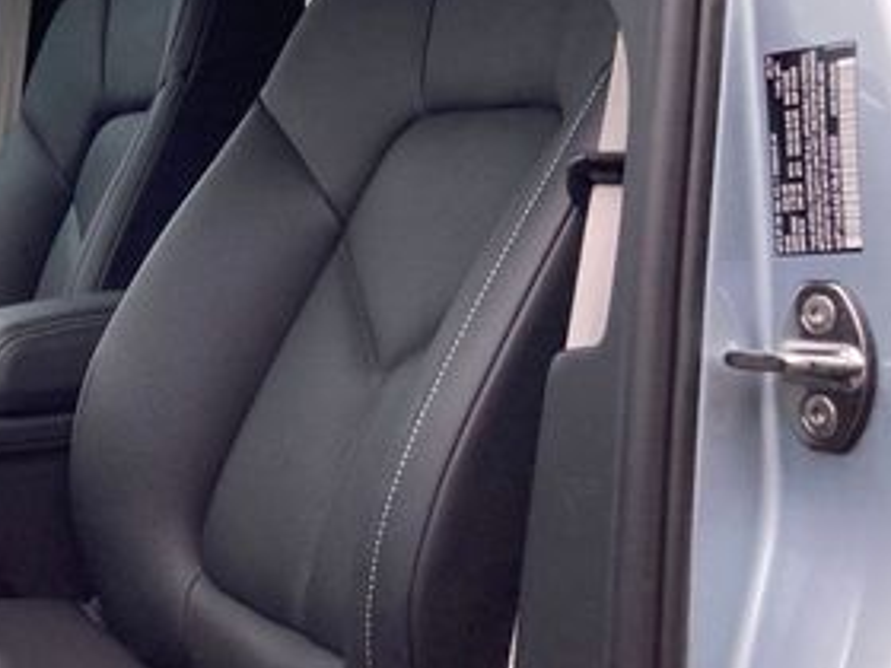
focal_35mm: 64
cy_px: 83
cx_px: -51
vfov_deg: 22.4
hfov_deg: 28.0
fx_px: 1647
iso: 20
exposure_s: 1/1116
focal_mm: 3.99
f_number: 1.8
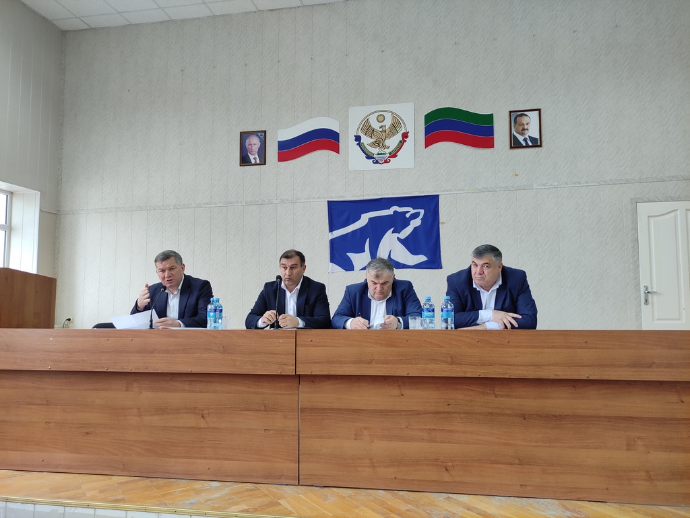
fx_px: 499
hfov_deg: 69.4
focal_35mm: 25
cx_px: 345
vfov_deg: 54.9
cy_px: 259
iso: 297
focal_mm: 5.43
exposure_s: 1/33
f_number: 1.89
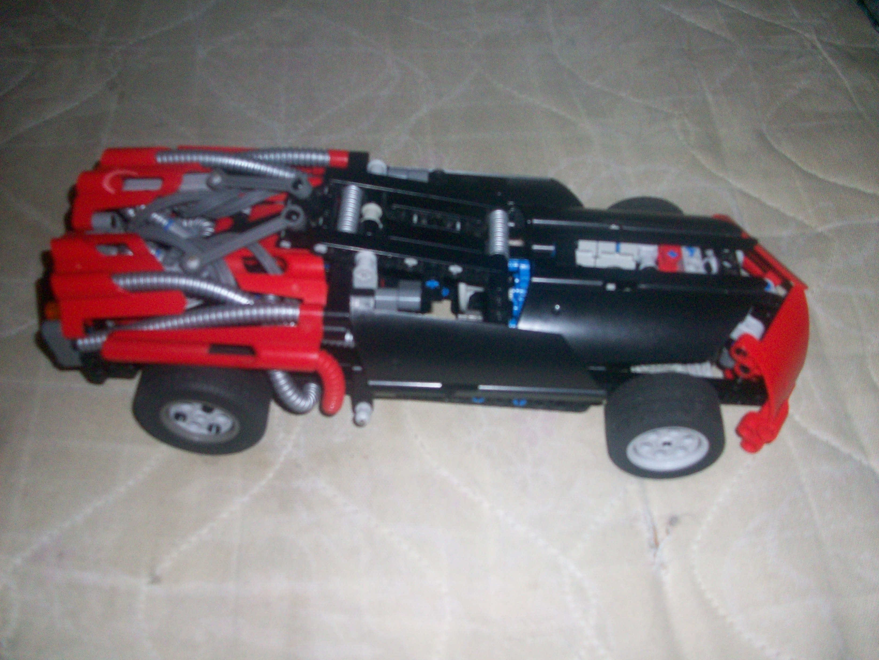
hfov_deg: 54.0
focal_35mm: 34
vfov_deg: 41.8
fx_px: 863
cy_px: 330
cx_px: 440
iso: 160
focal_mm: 5.7
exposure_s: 1/60
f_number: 2.8
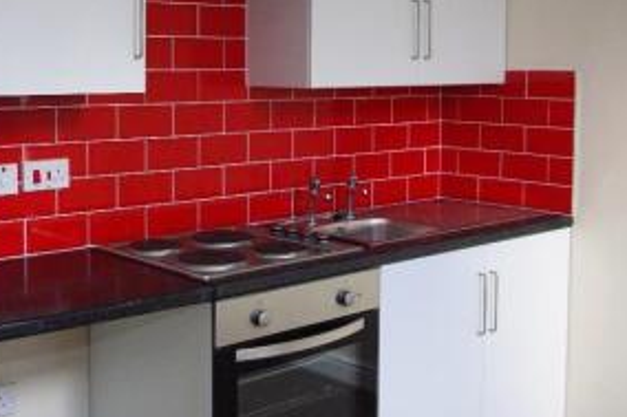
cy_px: 131
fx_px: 905
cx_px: 245
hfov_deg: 38.0
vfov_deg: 25.8
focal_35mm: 52
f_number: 4
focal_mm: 21.25
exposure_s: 1/60
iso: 1600
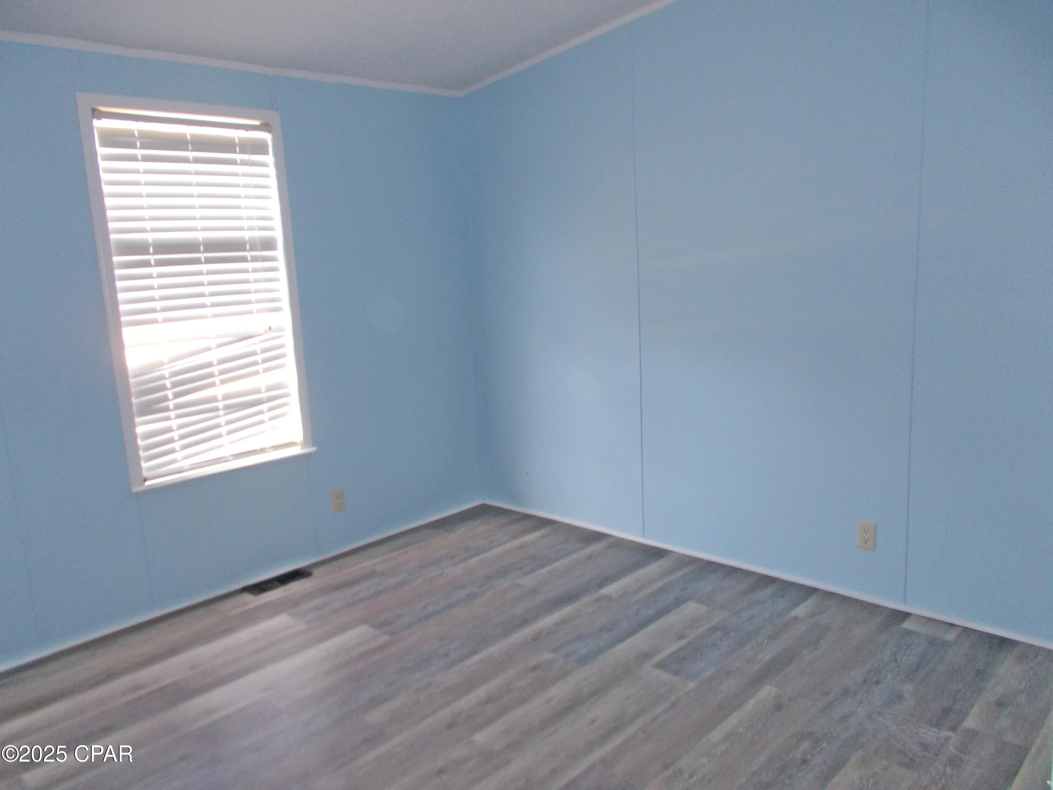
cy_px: 395
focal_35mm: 26
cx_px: 526
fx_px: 791
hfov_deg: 67.3
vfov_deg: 53.1
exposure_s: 1/25
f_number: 3.2
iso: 200
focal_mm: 4.6
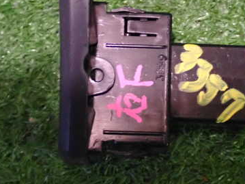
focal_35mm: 112
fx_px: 792
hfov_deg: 17.5
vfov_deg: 13.2
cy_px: 86
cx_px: 154
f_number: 3.8
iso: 2500
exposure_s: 1/25
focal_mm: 11.88
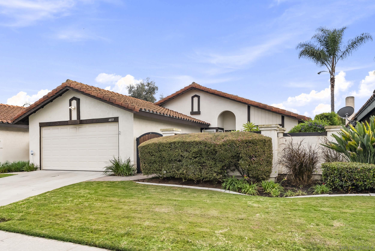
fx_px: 281
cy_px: 126
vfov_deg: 48.0
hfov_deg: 67.4
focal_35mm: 27
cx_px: 188
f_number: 7.1
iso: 800
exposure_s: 1/800
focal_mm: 27
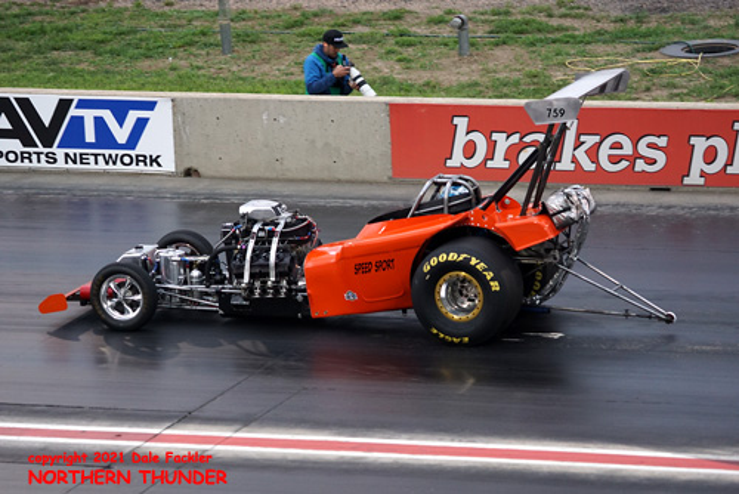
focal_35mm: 240
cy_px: 247
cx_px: 370
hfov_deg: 8.6
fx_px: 4929
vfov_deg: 5.7
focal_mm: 160
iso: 800
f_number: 2.8
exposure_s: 1/400
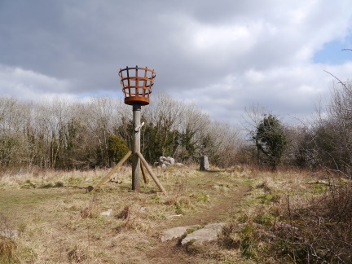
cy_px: 132
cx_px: 176
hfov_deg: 63.4
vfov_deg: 49.7
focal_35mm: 28
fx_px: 285
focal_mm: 14
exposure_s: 1/500
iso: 160
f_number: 7.1
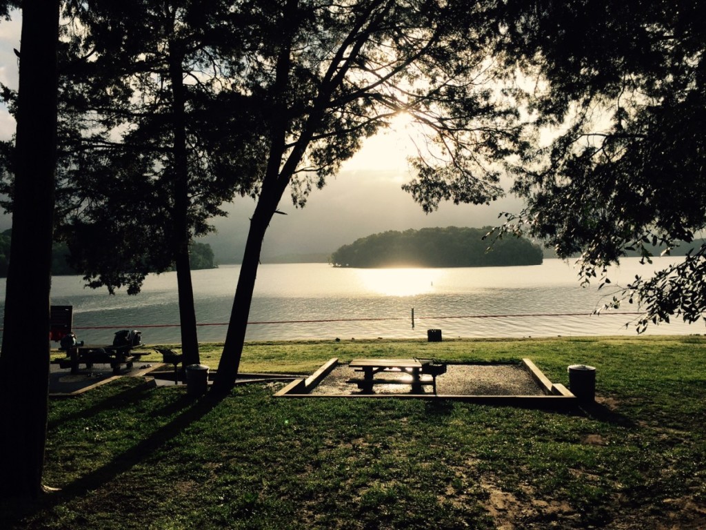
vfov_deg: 48.2
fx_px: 591
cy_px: 265
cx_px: 353
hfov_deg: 61.7
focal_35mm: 29
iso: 32
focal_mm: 4.15
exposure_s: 1/3300
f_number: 2.2
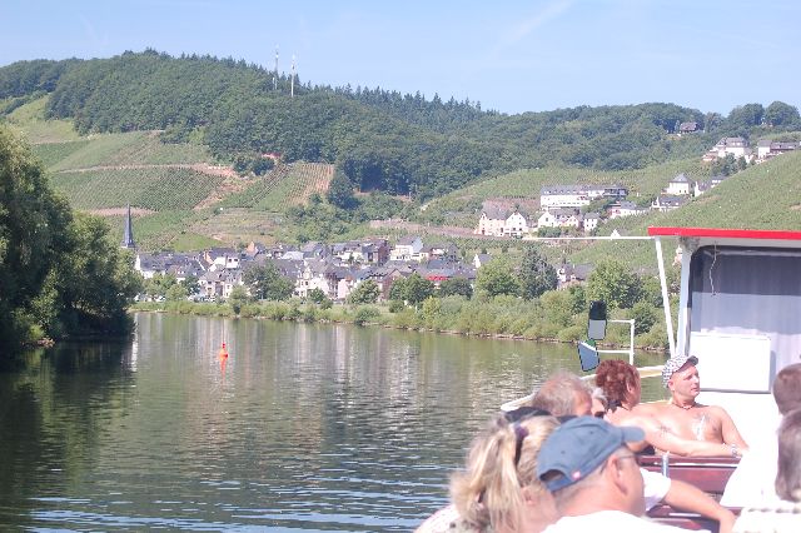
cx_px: 400
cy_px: 266
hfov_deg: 24.6
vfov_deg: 16.5
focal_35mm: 82
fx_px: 1835
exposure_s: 1/160
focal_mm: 55
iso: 400
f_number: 10
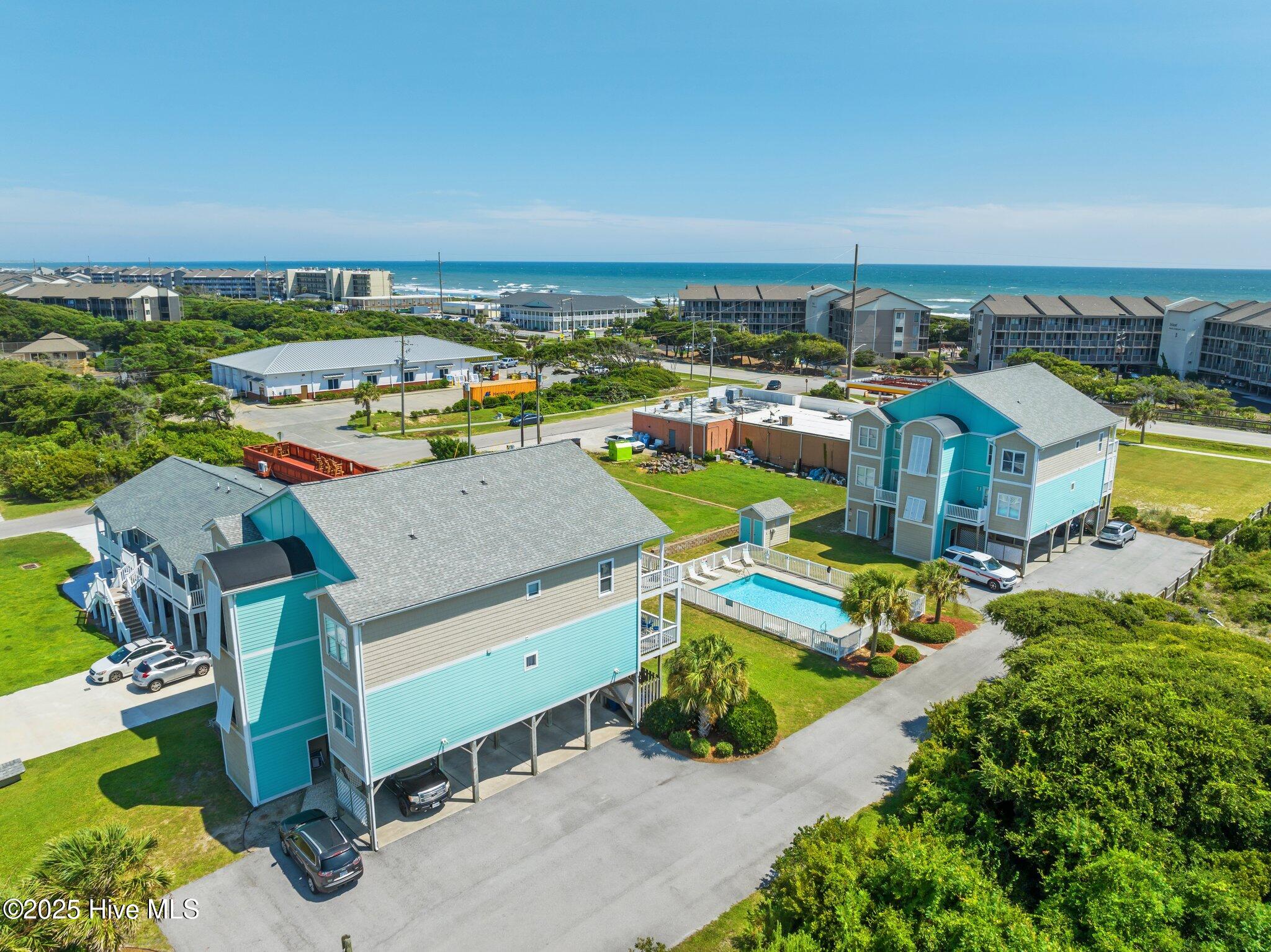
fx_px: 881
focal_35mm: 24
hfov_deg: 71.6
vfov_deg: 56.8
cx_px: 636
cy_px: 476
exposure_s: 1/640
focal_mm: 12.29
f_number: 5.6
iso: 100
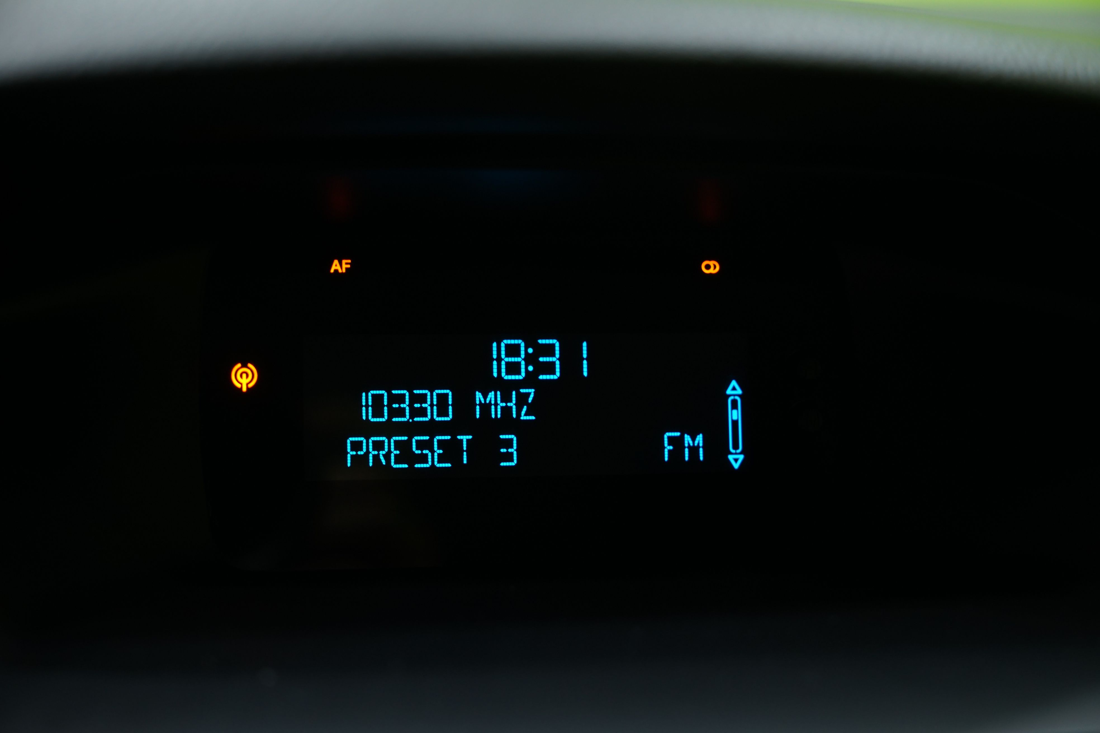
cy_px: 366
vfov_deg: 23.8
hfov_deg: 35.1
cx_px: 550
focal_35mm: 57
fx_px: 1742
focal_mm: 57
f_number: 5
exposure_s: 1/20
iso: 640
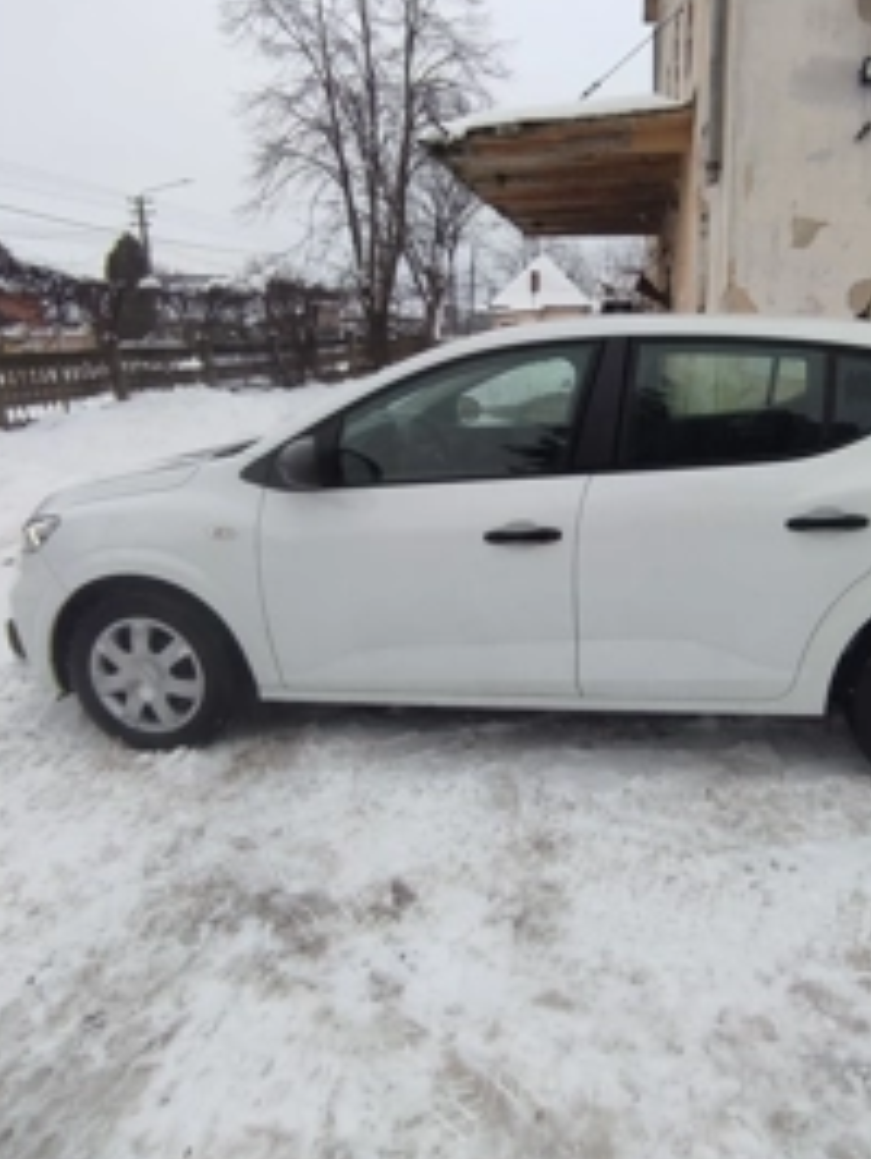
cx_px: 588
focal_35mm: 24
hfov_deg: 55.6
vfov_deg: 71.1
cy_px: 490
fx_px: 804
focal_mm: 1.65
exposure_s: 1/180
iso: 50
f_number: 2.2
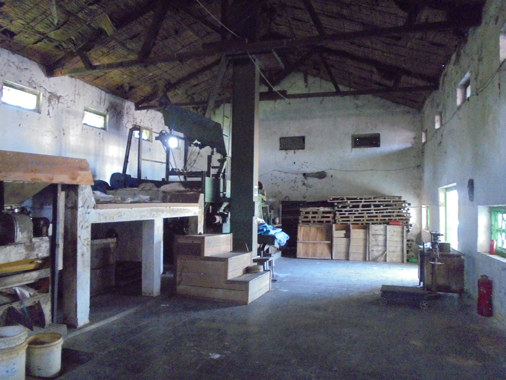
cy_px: 190
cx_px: 253
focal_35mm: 26
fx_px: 380
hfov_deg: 67.3
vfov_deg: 53.1
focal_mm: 4.6
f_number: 3.5
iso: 800
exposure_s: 1/15
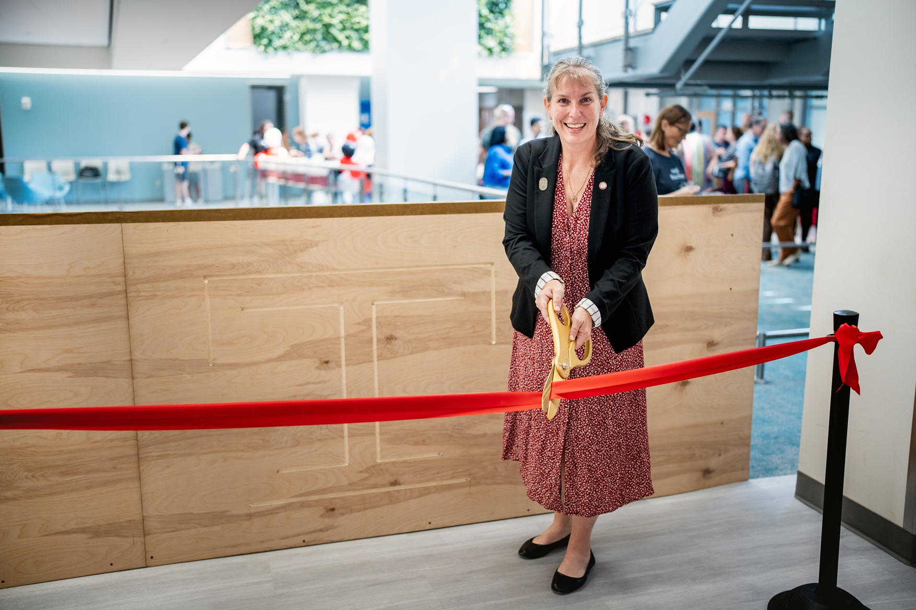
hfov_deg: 54.4
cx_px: 458
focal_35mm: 35
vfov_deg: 37.9
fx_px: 890
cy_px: 305
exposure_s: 1/250
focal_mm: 35
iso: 250
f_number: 1.4
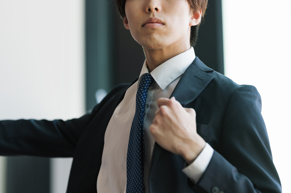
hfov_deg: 16.0
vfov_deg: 10.7
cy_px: 85
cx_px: 165
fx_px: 1034
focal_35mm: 128
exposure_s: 1/200
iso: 200
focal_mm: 105
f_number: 2.2
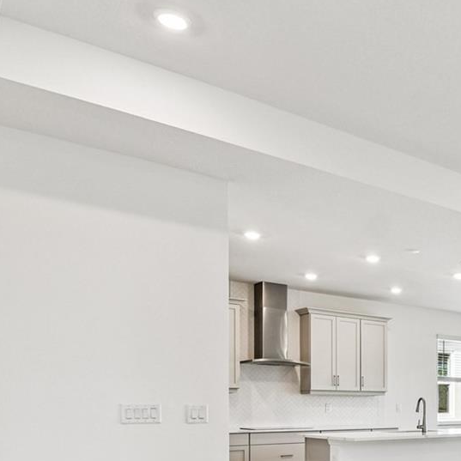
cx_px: 546
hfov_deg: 35.2
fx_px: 573
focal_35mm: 38
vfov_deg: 40.8
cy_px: 407
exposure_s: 1/100
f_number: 7.1
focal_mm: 10
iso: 100
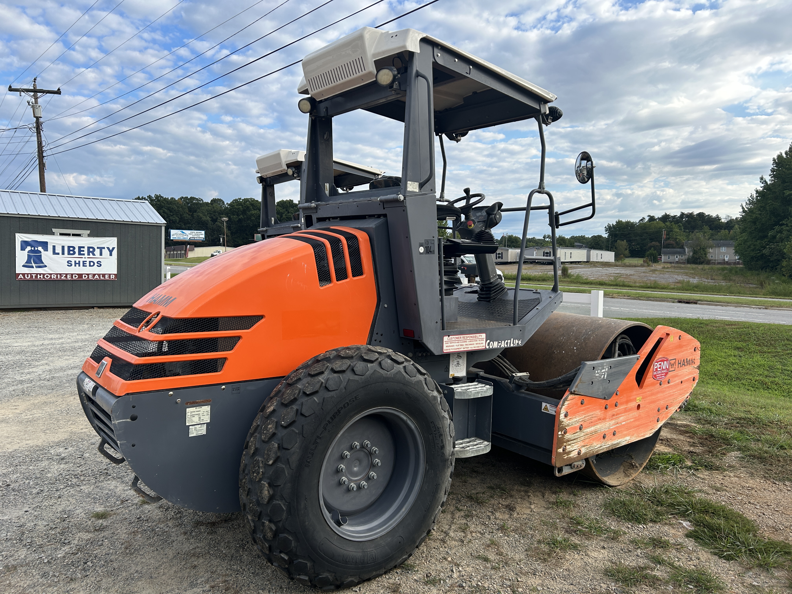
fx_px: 595
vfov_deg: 53.1
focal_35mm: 26
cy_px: 297
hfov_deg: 67.3
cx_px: 396
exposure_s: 1/1511
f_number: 1.5
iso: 50
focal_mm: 5.7
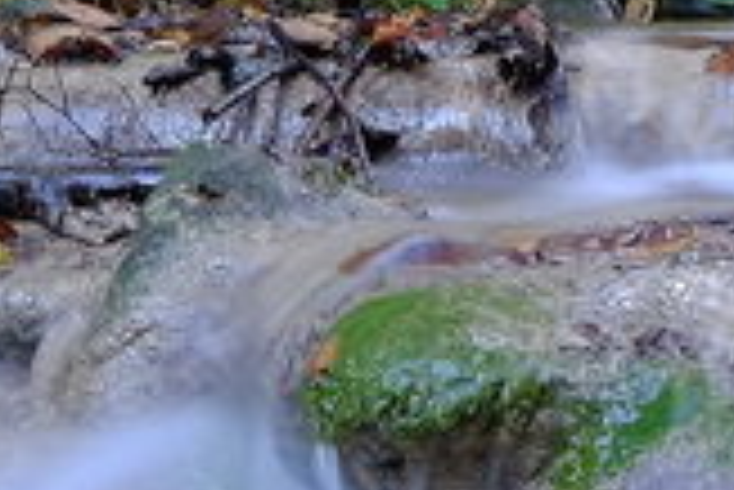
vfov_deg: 9.7
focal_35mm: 140
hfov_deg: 13.8
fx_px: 2857
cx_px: -329
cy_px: 503
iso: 400
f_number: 18
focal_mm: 25.4
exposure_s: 4
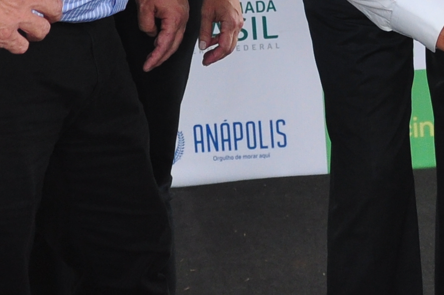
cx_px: 375
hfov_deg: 7.1
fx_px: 3547
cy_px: -64
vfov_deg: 4.7
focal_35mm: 288
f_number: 4.5
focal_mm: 40
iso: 320
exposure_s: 1/80
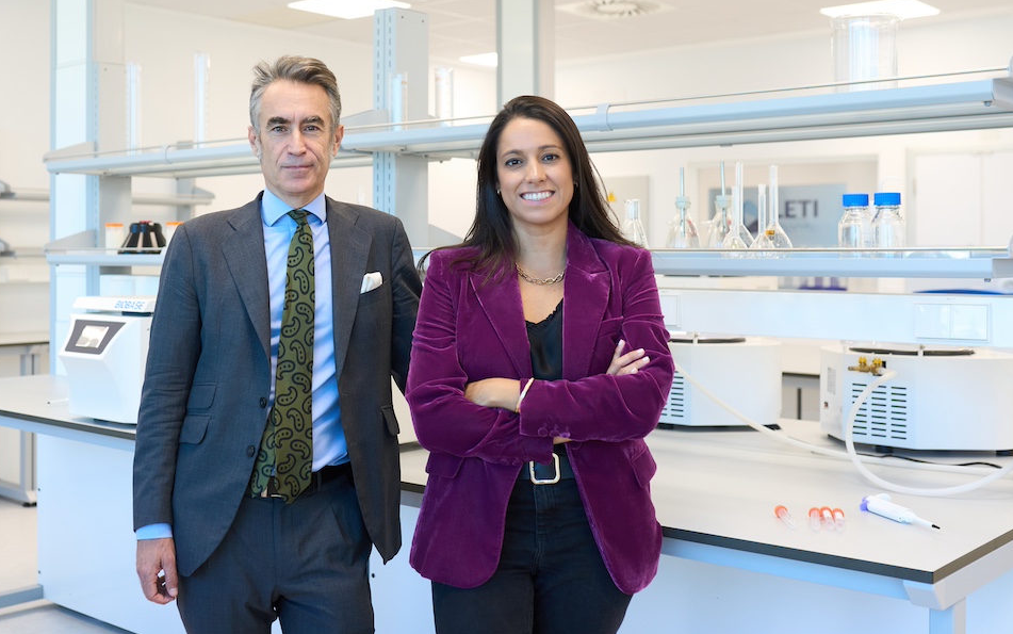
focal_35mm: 45
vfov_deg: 28.6
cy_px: 312
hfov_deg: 44.0
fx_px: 1243
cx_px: 376
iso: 1000
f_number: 3.2
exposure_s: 1/250
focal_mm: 35
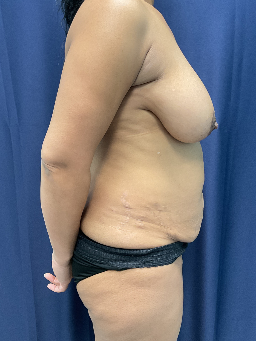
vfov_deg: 58.4
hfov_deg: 45.4
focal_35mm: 31
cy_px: 170
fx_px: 306
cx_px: 126
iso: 125
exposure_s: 1/50
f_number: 1.8
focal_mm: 3
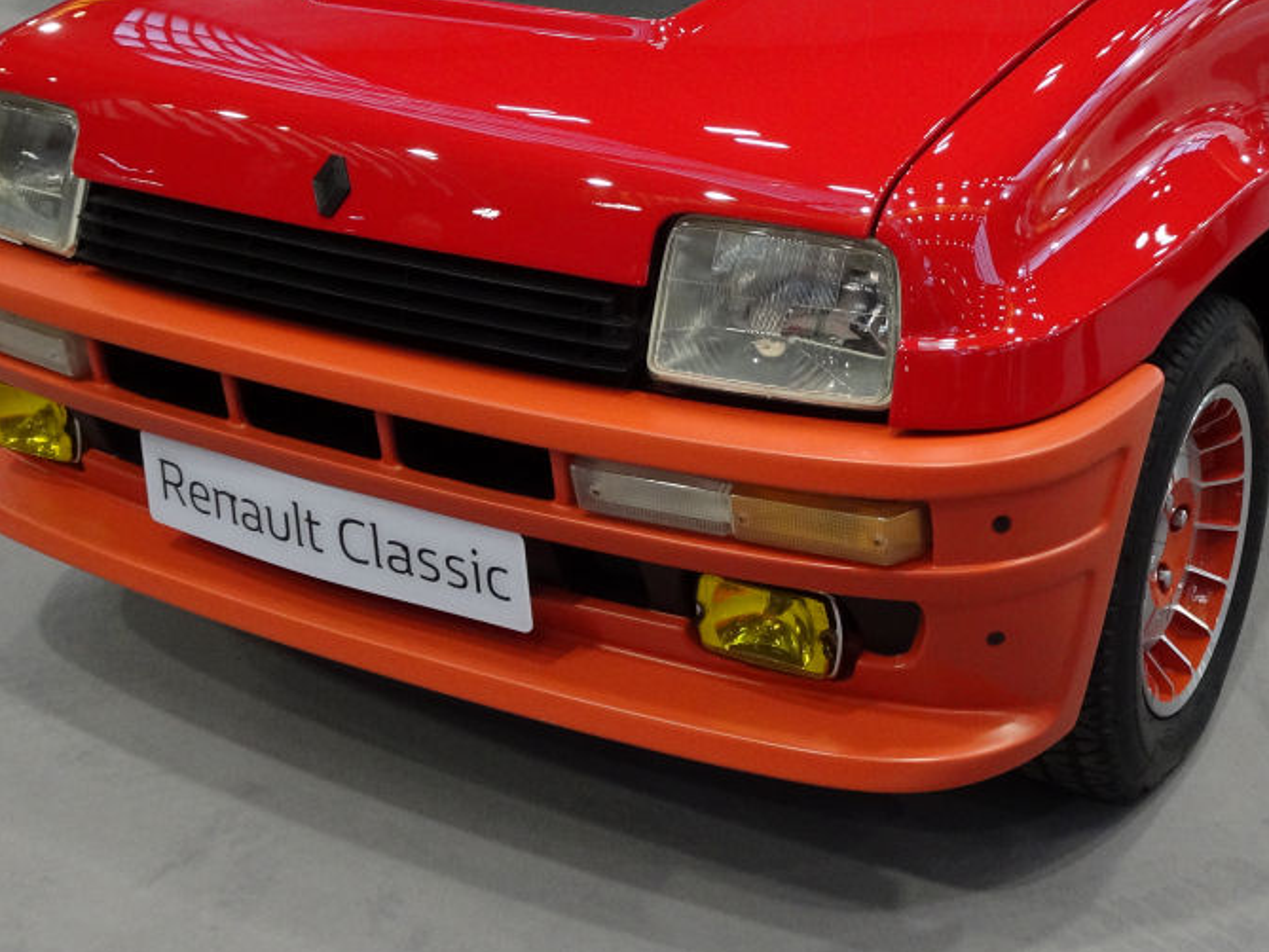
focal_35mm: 52
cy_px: 148
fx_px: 1907
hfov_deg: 36.5
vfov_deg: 27.3
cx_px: 833
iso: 200
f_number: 3.5
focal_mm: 4.92
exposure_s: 1/30
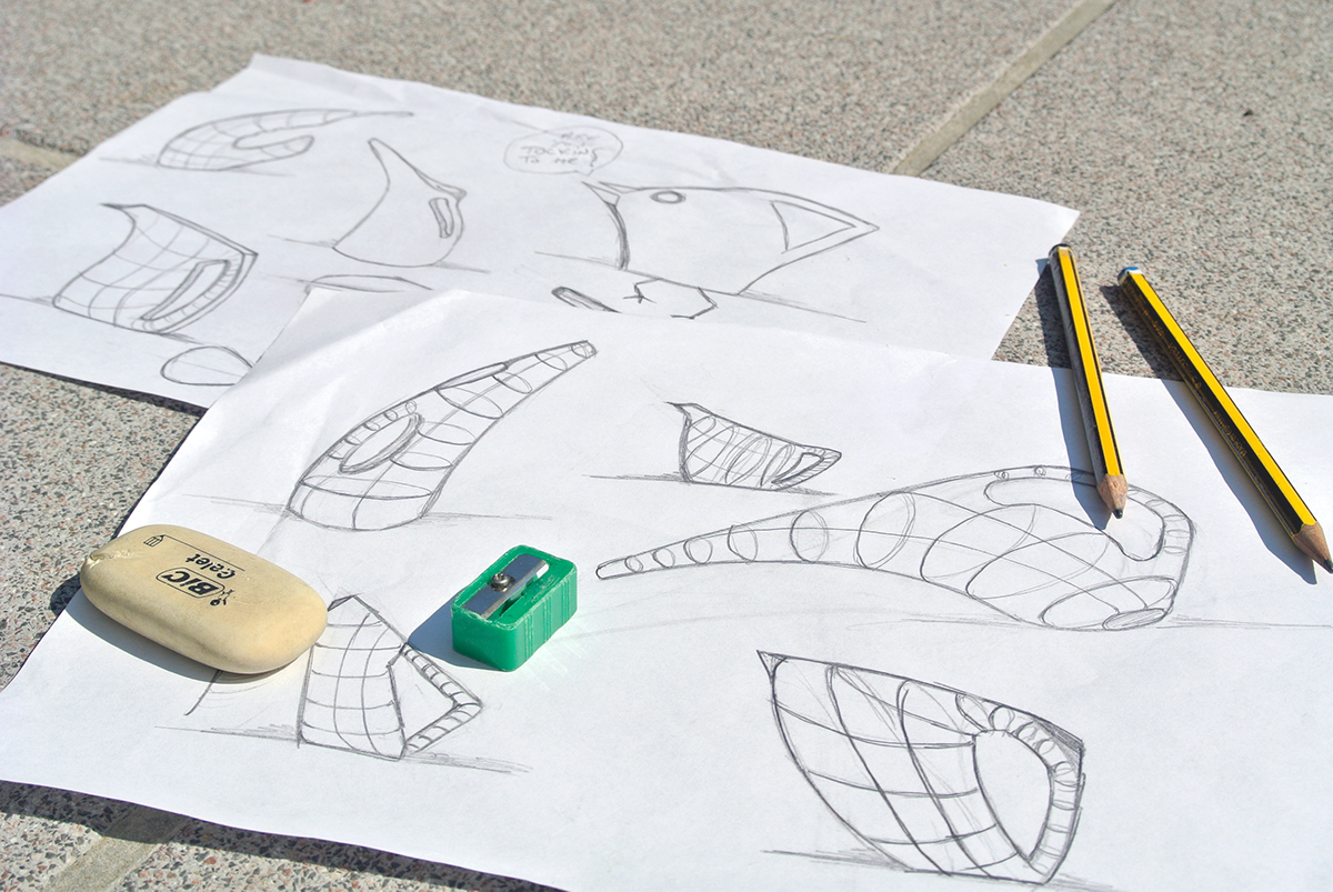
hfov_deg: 38.8
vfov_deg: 26.5
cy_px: 446
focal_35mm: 51
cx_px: 666
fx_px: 1890
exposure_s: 1/800
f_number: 7.1
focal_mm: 18.9
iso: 100
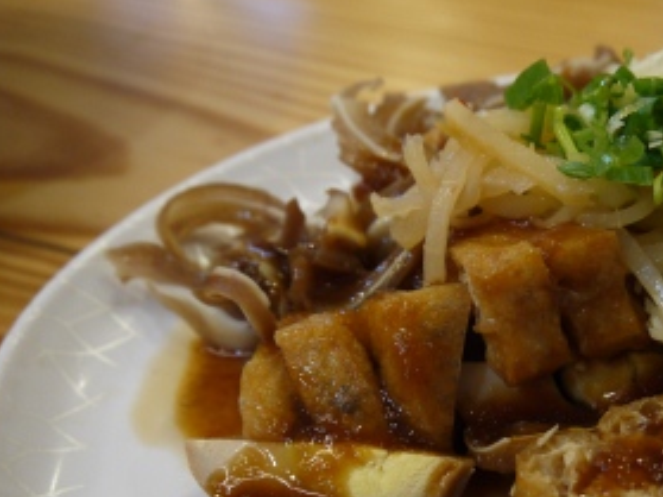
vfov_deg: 31.6
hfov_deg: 40.8
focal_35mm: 45
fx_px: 862
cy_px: 376
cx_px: 501
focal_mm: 14
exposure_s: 1/60
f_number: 3.5
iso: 640
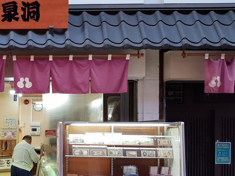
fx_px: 326
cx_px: 25
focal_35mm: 48
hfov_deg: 37.2
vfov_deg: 29.9
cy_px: 125
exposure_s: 1/100
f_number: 1.7
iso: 250
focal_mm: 4.2
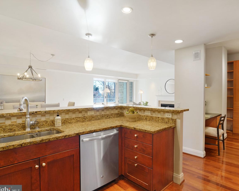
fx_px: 141
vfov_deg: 68.1
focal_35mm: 20
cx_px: 139
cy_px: 96
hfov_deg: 79.7
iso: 1250
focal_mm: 17
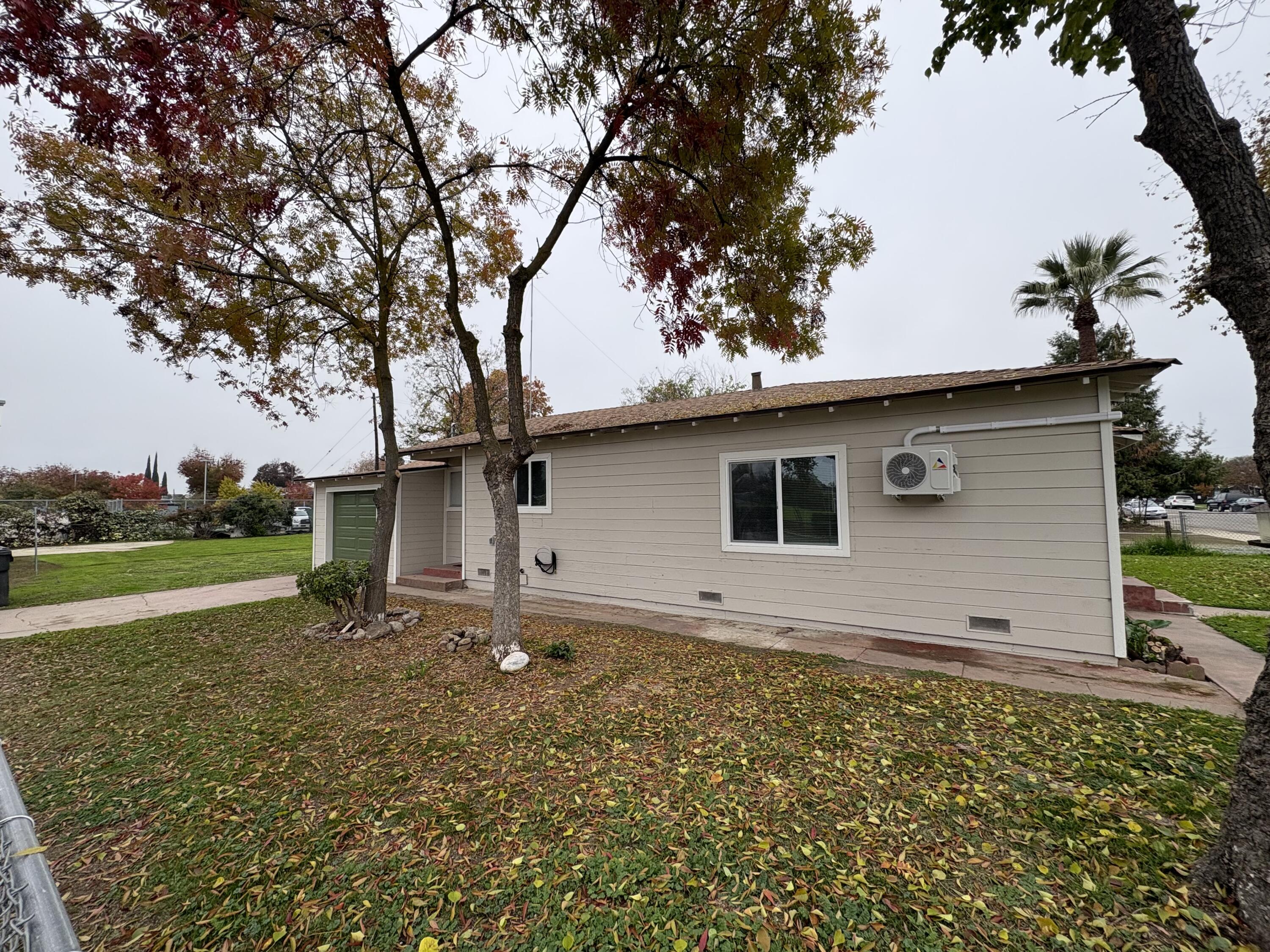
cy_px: 476
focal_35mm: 14
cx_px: 635
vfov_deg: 85.7
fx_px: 514
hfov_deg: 102.1
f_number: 2.2
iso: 40
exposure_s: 1/498
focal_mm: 2.22
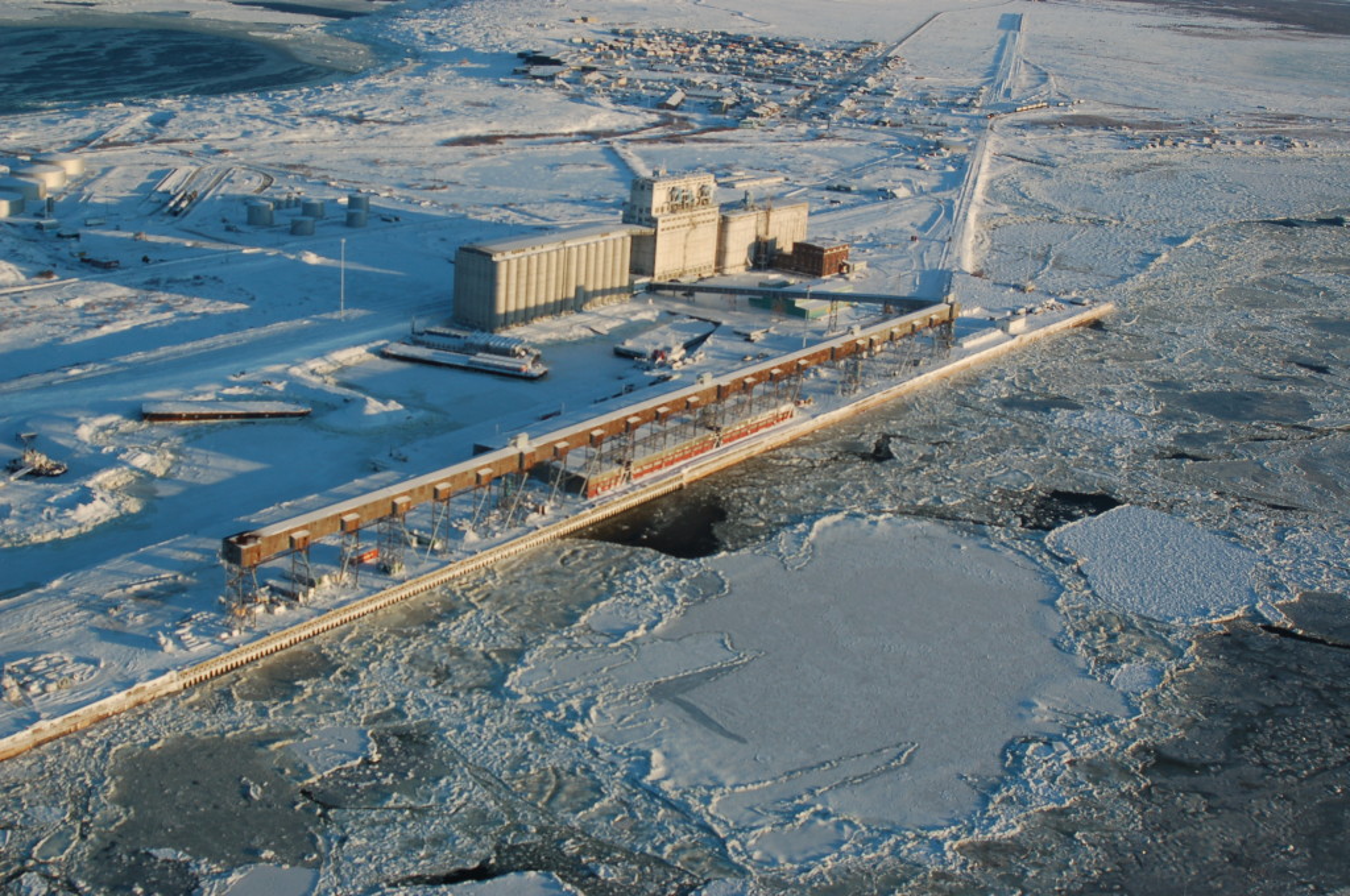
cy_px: 448
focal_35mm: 42
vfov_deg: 31.8
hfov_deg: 46.5
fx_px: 1573
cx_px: 675
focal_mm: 28
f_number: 8
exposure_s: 1/250
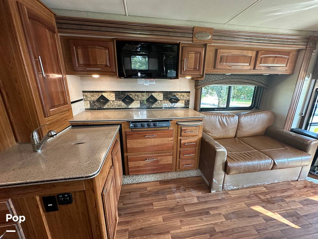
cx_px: 159
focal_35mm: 14
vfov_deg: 85.7
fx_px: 129
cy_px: 120
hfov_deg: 102.1
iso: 320
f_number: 2.2
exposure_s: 1/60
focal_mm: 2.22
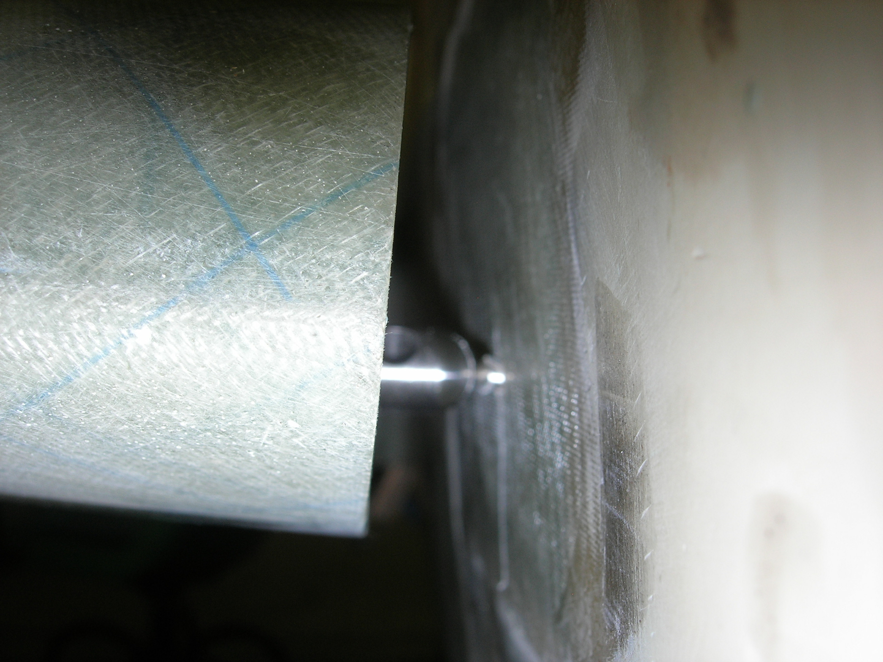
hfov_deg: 49.0
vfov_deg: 37.7
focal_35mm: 38
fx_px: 969
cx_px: 442
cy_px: 331
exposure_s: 1/60.1
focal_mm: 7.8
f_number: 4.8
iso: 64
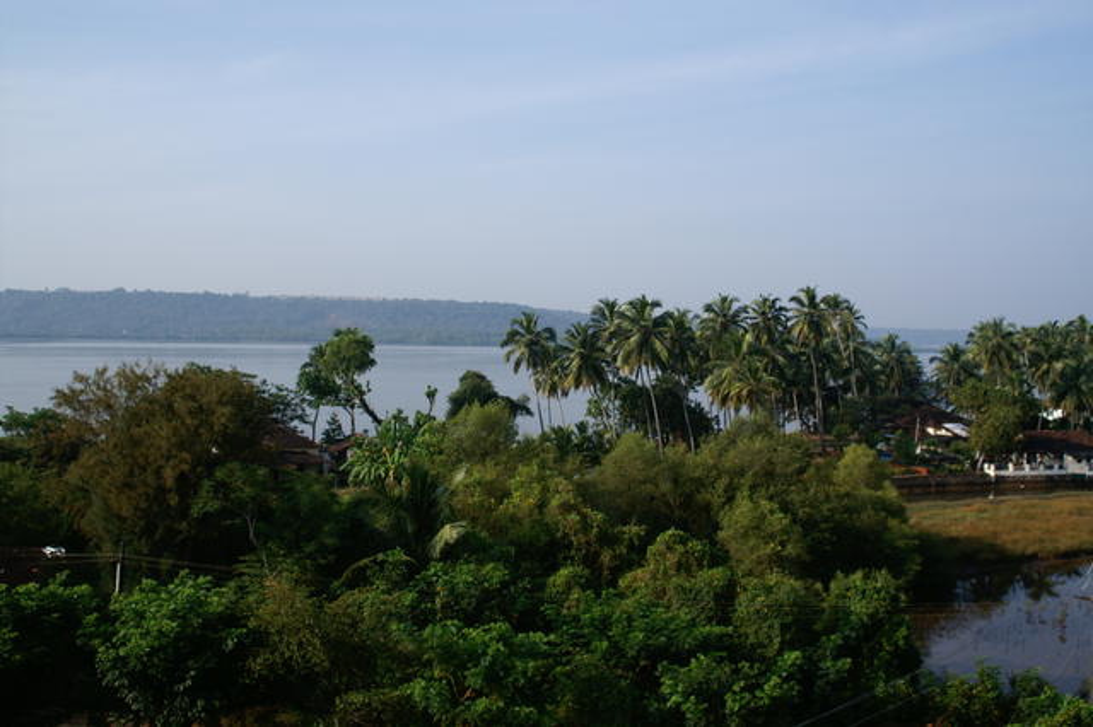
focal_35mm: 36
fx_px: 1092
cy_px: 364
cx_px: 546
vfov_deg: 36.8
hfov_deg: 53.2
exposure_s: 1/2000
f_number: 4.5
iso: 200
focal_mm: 24
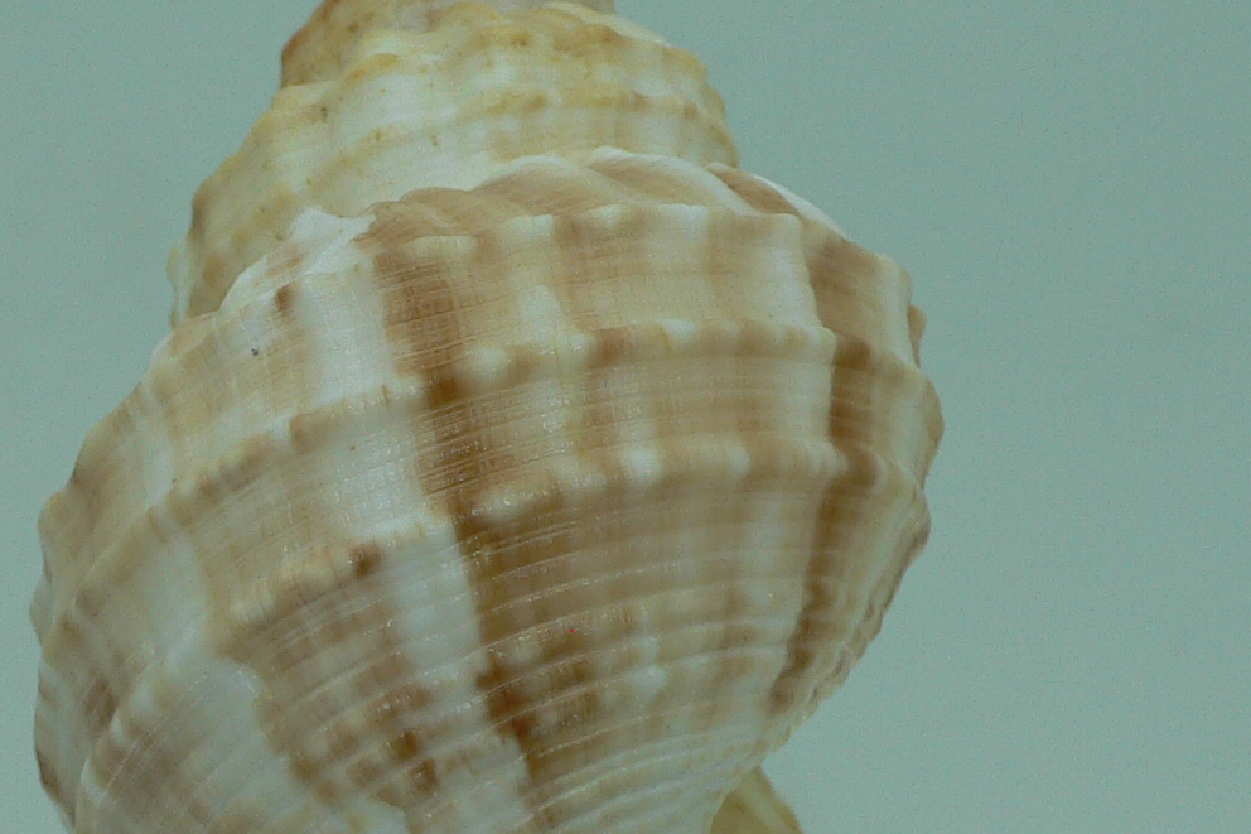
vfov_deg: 18.4
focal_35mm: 74
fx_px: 2571
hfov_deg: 27.2
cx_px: 430
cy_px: 443
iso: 80
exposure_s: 1/80
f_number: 2.8
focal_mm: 4.6
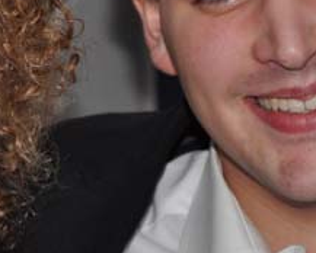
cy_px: 81
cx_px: 55
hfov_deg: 3.3
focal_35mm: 583
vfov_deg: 2.7
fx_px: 5457
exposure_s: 1/60
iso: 720
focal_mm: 150
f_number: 5.6
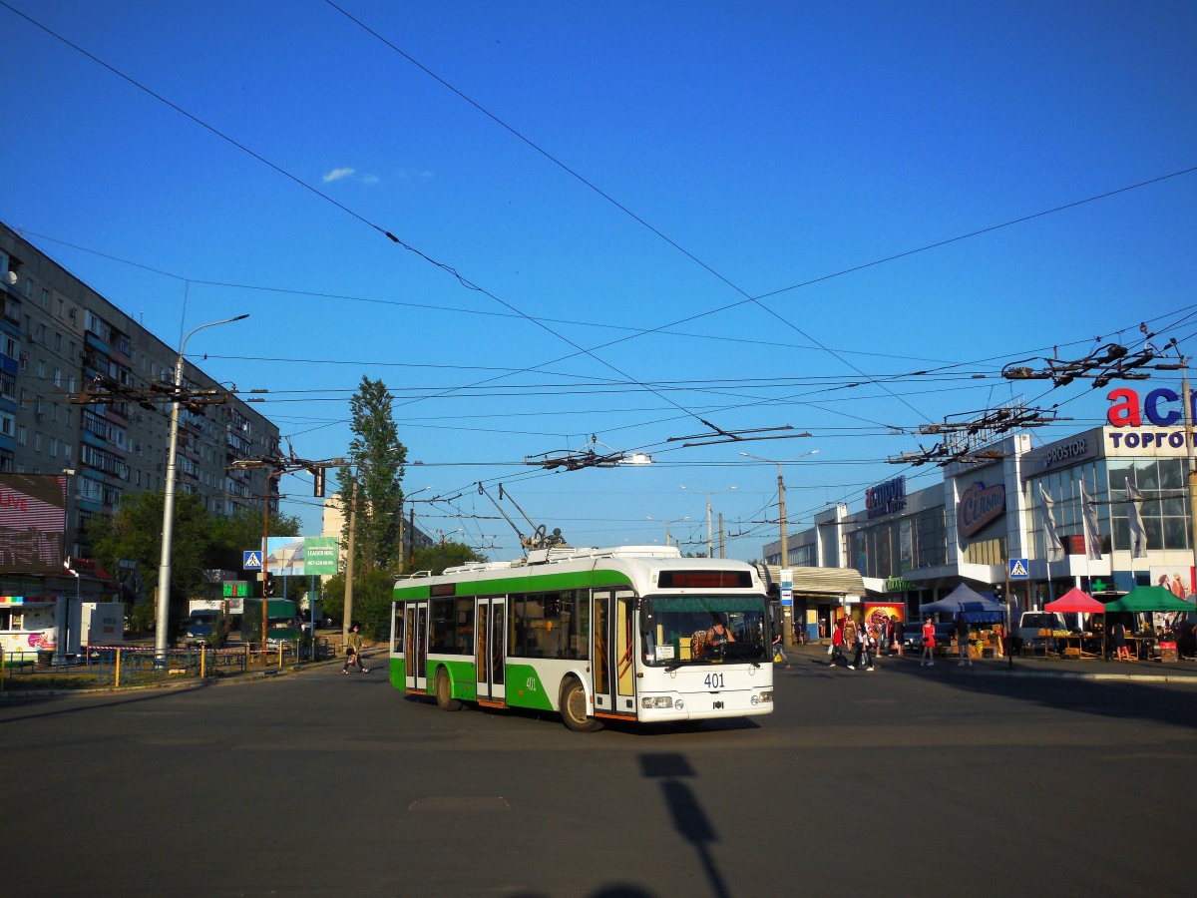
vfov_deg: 36.0
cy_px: 449
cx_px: 598
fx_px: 1383
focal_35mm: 40
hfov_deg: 46.8
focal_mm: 7.1
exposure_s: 1/640
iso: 125
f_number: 7.1
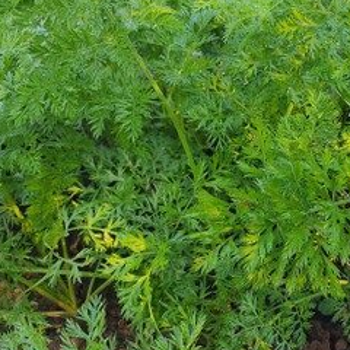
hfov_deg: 35.2
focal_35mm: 46
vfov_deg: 36.8
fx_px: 526
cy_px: 162
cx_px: 296
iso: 129
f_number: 1.79
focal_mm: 4.74
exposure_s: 1/100
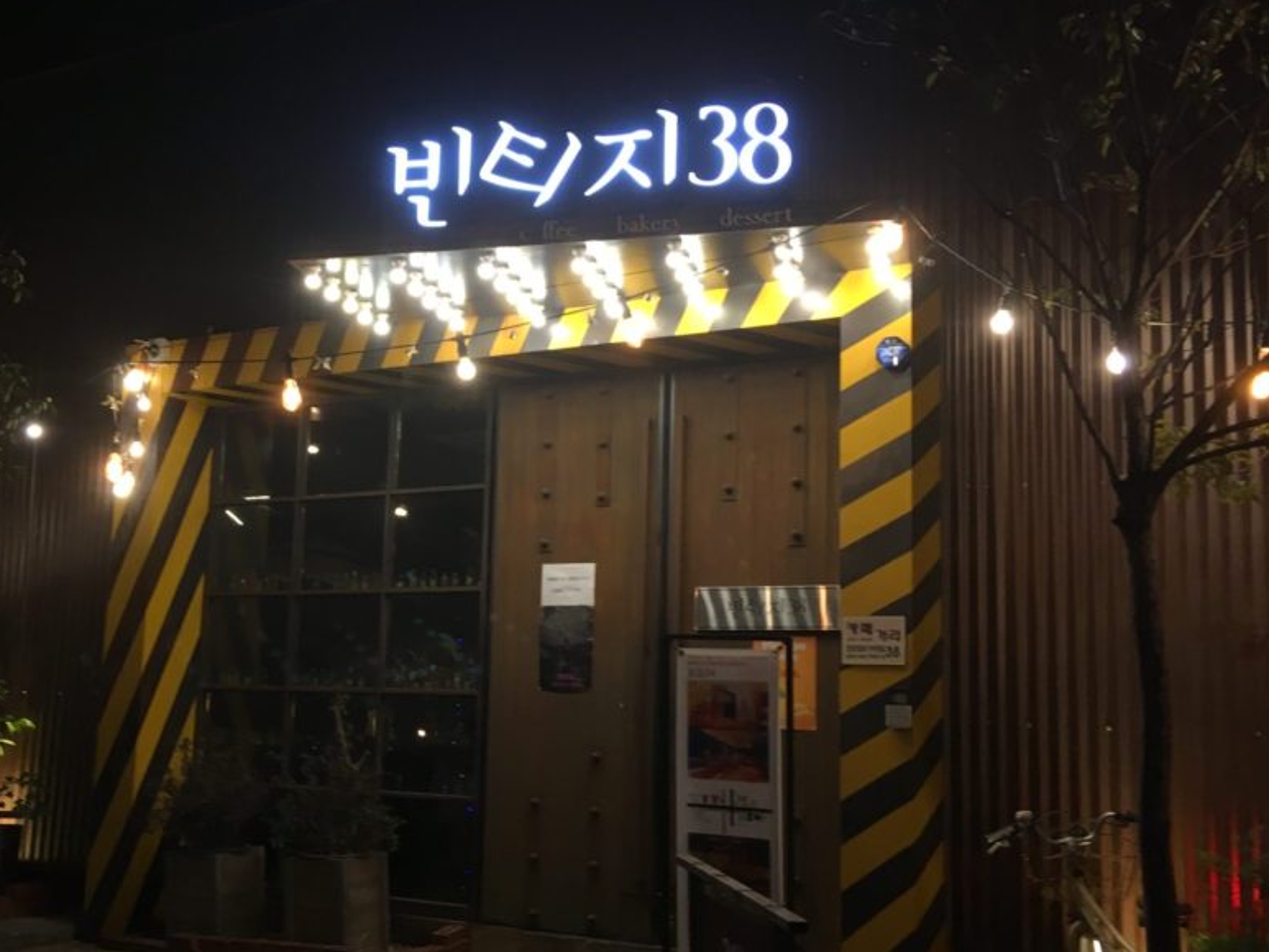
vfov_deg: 32.2
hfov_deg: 41.5
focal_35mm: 45
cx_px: 425
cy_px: 484
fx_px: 1650
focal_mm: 4.15
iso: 50
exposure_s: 1/30
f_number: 2.2
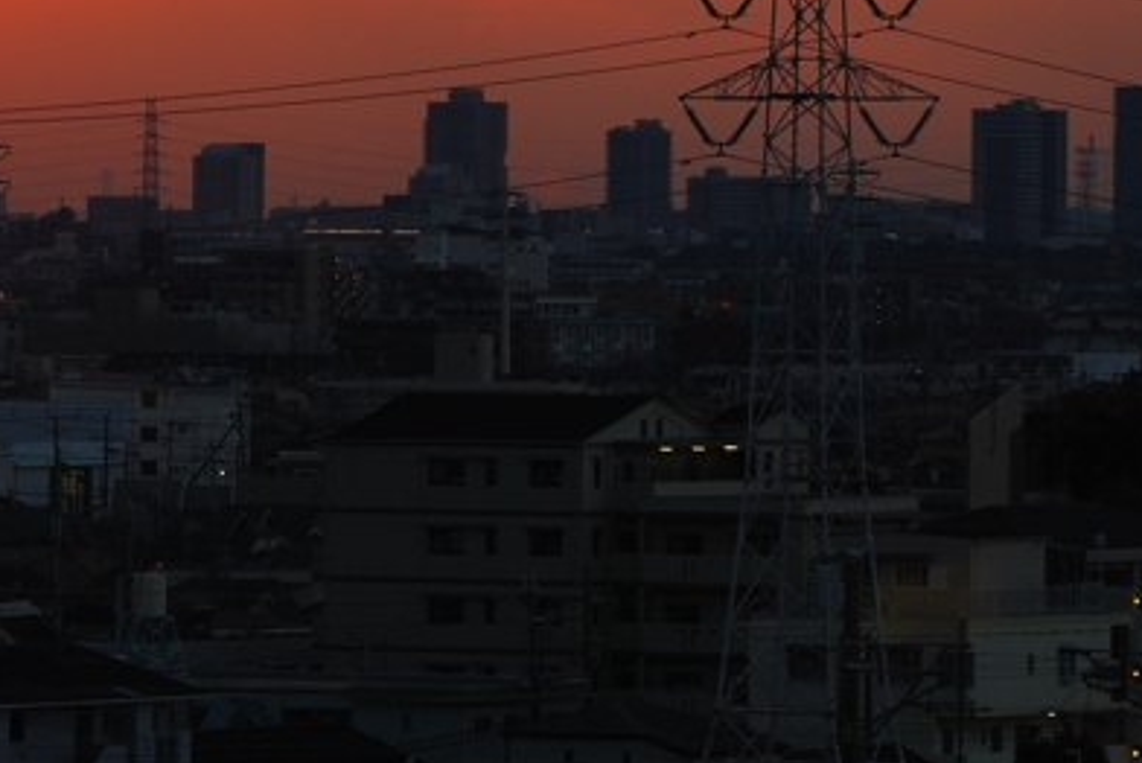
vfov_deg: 3.1
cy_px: 252
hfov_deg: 4.7
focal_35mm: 439
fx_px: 13936
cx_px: 411
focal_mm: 112
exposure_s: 1/200
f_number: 5.6
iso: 200
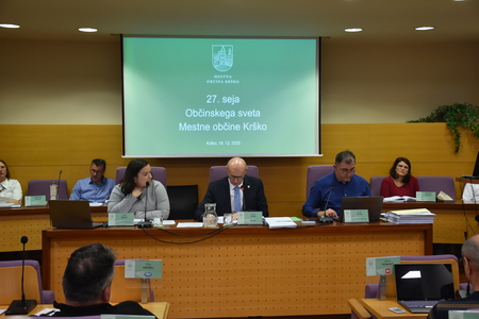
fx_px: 639
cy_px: 160
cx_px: 240
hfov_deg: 41.1
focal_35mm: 48
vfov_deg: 28.1
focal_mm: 32
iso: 800
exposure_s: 1/80
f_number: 4.5
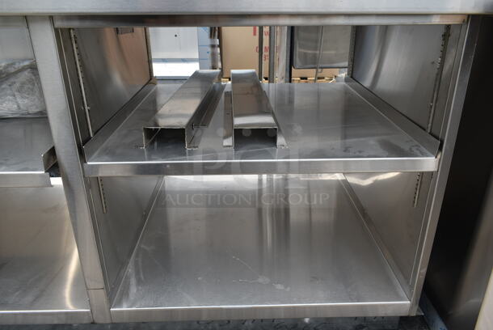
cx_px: 246
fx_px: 370
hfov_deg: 67.3
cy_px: 165
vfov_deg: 48.0
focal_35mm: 27
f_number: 7.1
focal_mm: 18
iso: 100
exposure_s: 1/200
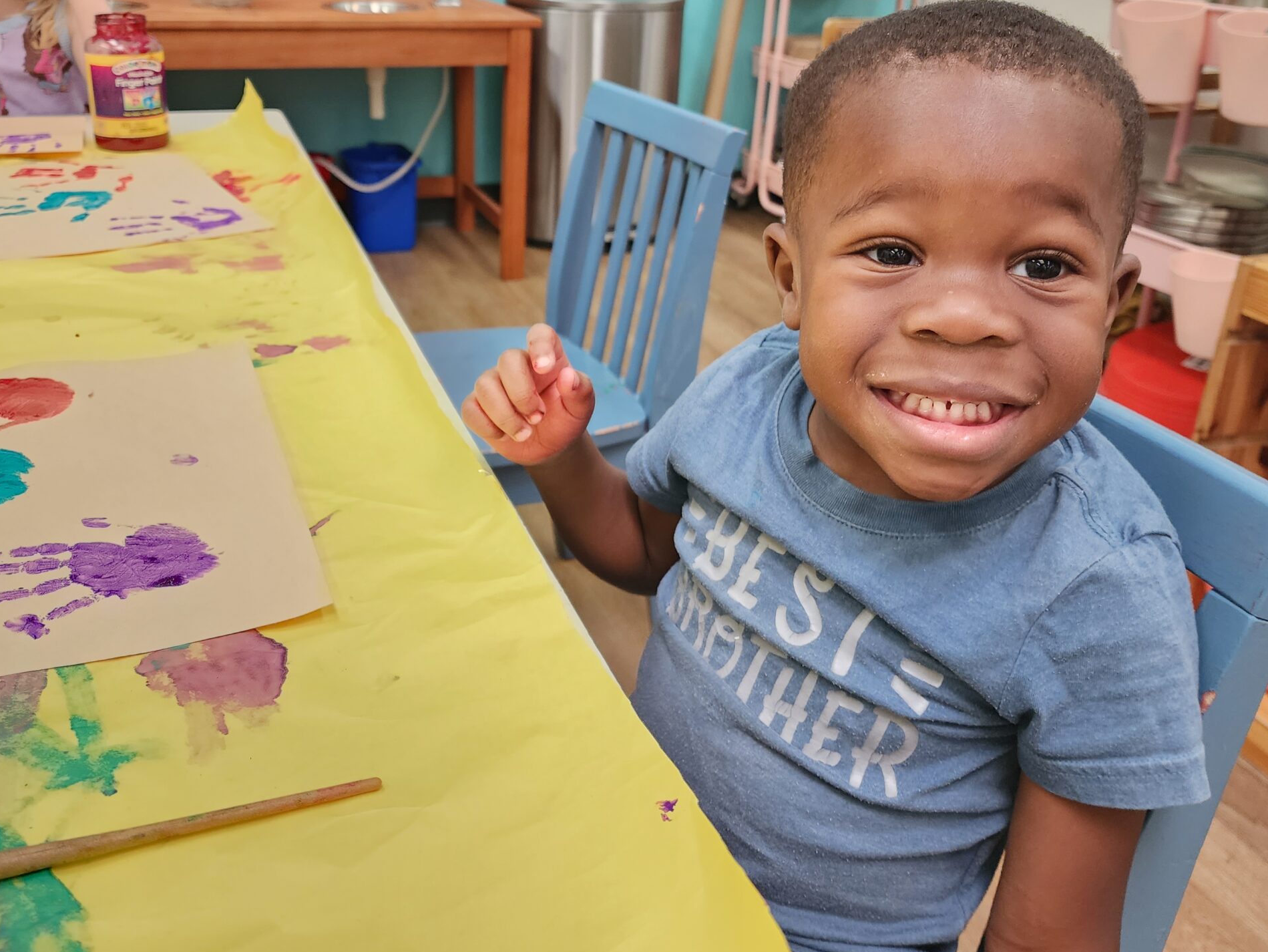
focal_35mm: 31
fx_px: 1136
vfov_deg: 45.0
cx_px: 574
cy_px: 352
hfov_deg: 58.2
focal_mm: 6.4
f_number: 1.8
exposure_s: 1/120
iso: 400
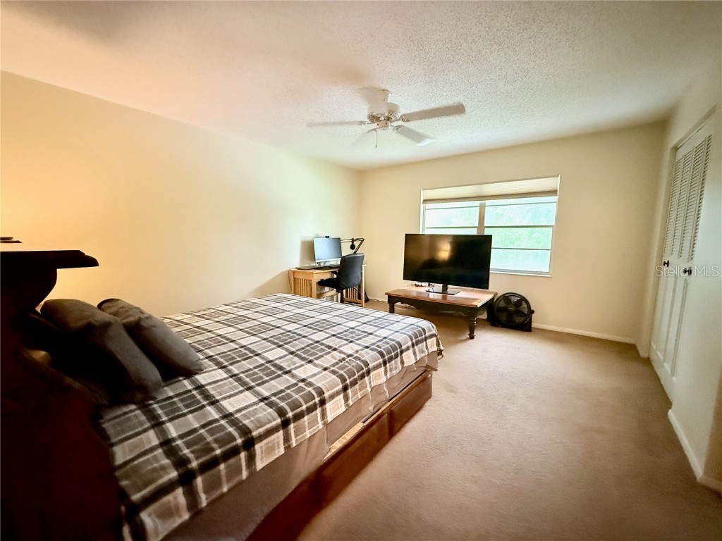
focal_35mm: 14
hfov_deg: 102.1
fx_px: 292
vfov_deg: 85.7
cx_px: 361
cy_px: 270
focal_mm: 2.22
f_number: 2.2
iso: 1250
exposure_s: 1/60
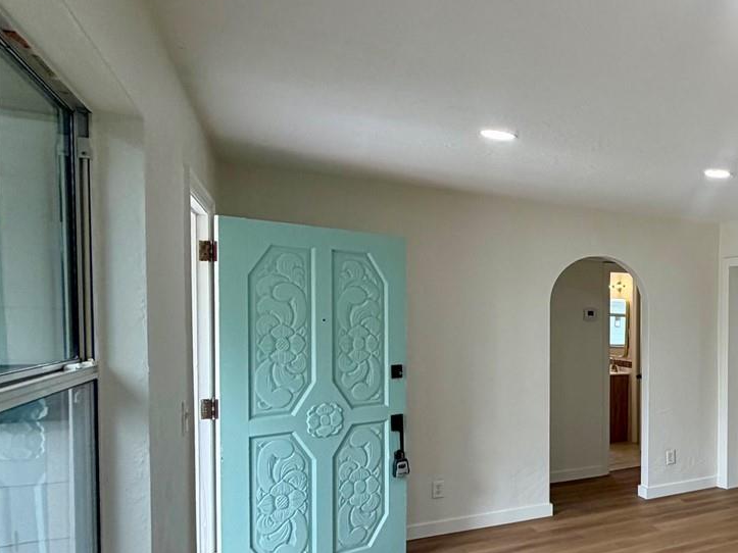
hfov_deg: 44.5
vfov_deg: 45.2
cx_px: 811
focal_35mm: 31
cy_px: 335
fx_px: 661
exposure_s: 1/121
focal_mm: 2.22
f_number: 2.2
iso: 125
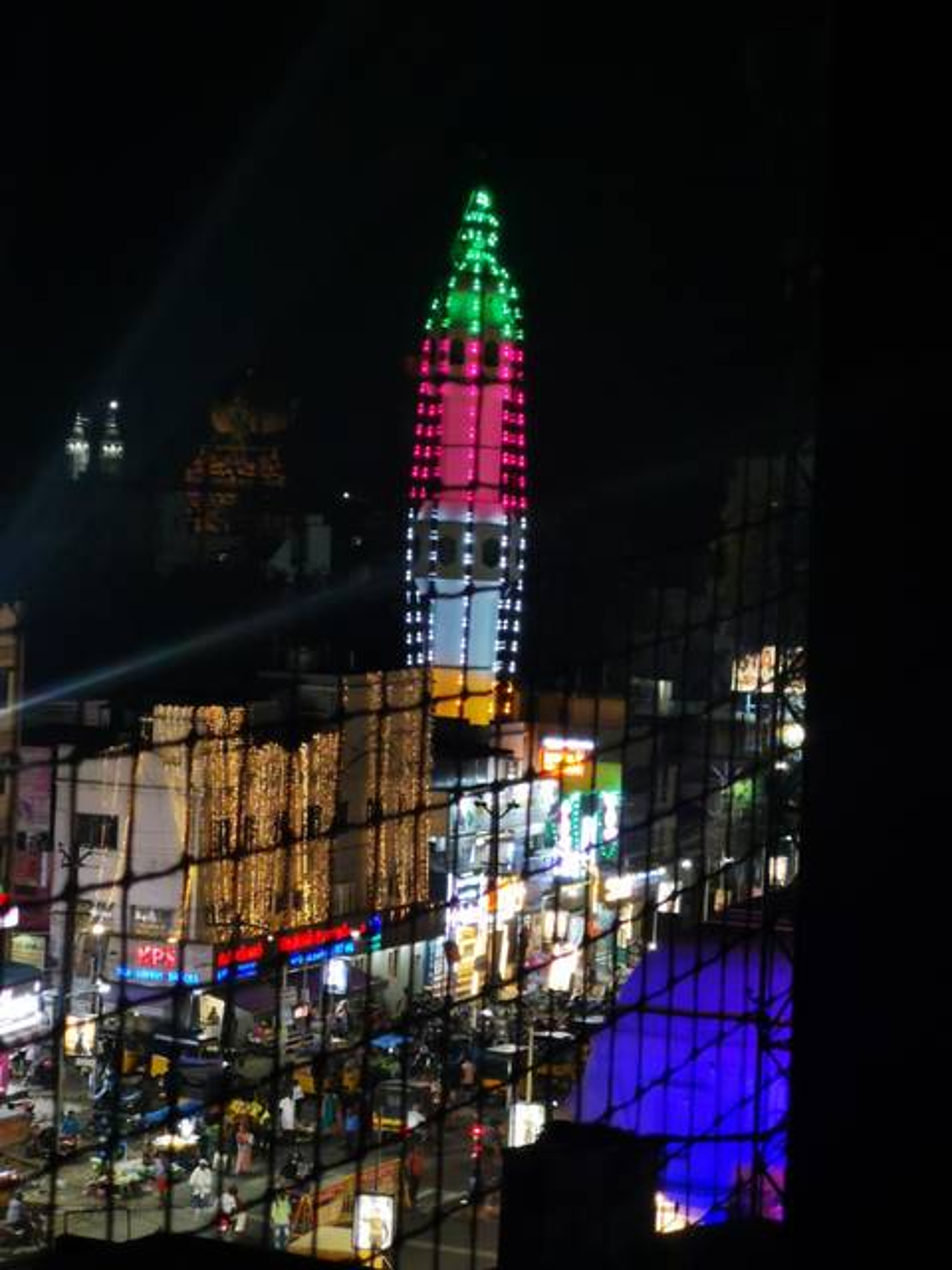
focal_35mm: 102
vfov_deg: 19.3
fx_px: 3740
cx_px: 476
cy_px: 635
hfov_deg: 14.5
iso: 400
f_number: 2.4
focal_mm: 7.48
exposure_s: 1/33.3
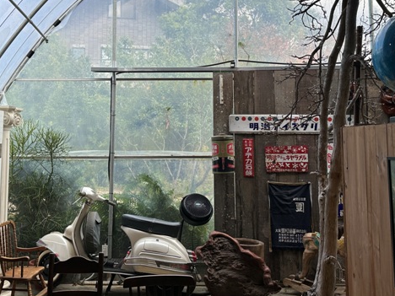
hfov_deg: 45.7
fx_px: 468
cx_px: 175
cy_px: 100
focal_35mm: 41
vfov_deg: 34.8
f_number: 1.78
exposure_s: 1/1198
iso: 80
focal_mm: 6.86
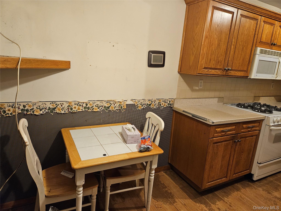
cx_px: 140
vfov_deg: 58.9
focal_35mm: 23
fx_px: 187
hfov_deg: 73.9
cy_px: 106
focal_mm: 5.4
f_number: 1.8
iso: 500
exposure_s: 1/60
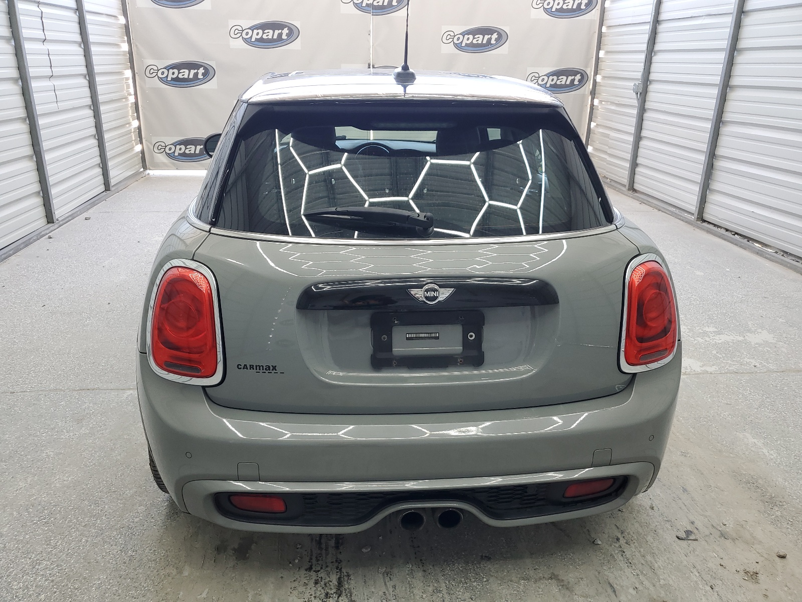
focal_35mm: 26
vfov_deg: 53.1
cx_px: 401
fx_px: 602
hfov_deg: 67.3
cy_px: 301
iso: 55
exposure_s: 1/60.2
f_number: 1.5
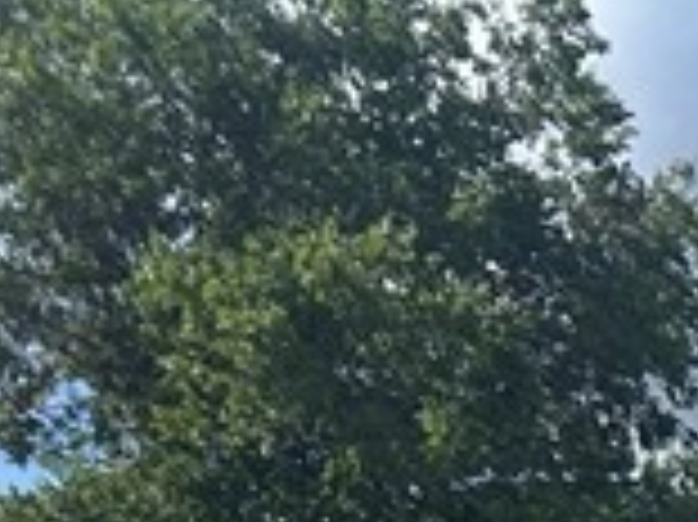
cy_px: 1692
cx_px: 2198
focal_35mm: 172
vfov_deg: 7.4
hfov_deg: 9.0
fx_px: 3466
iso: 50
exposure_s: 1/6579
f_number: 1.5
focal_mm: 5.7
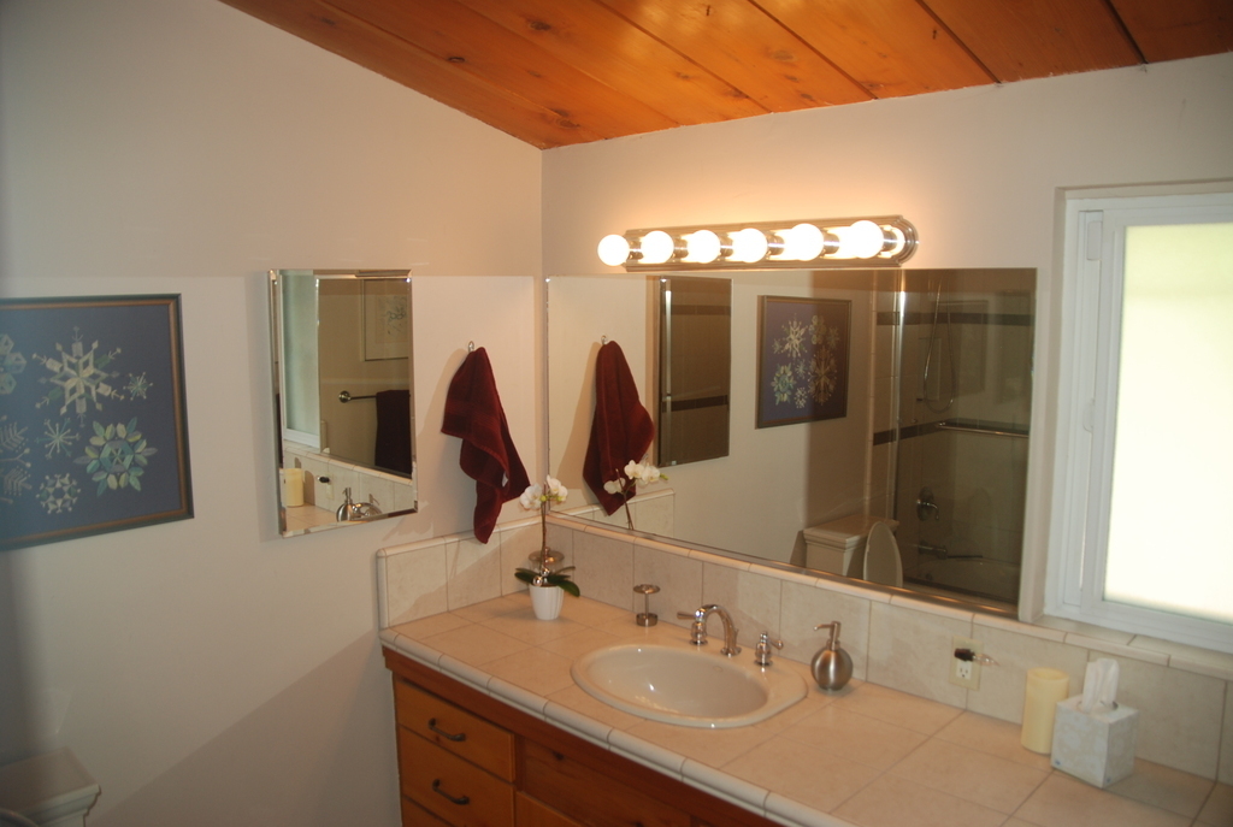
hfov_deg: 67.3
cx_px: 616
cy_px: 414
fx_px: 926
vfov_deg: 48.1
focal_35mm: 27
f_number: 3.5
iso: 200
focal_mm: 18
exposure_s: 1/60
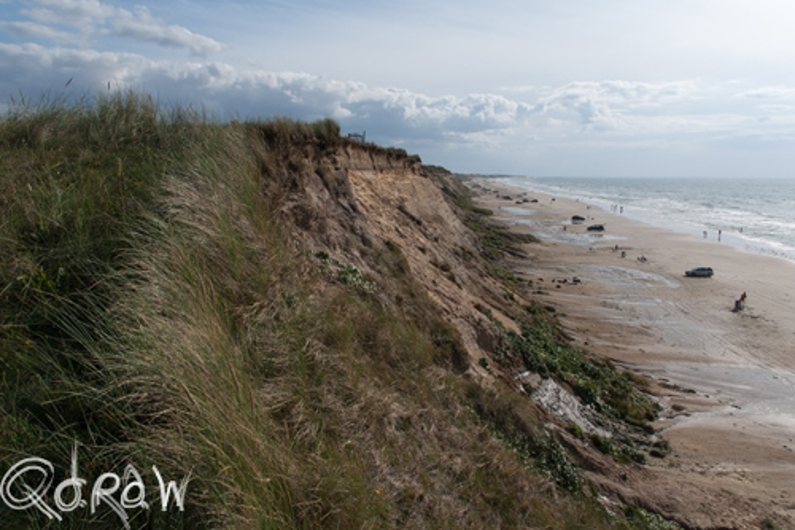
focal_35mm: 27
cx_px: 398
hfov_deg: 67.4
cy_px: 265
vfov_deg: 47.9
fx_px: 596
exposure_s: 1/200
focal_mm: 18
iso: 100
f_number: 10
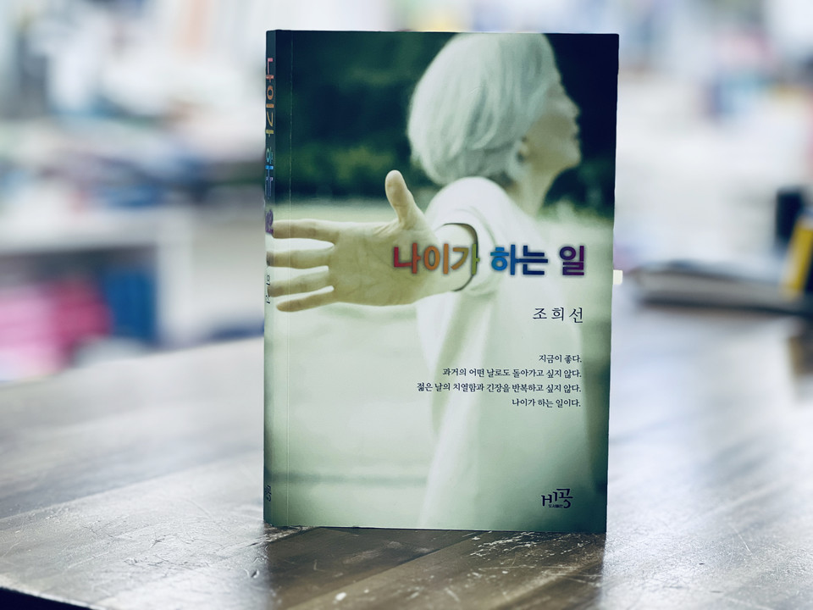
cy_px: 305
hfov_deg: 25.3
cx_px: 406
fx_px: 1808
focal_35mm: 77
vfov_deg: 19.1
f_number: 2.8
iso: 125
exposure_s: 1/40
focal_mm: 9
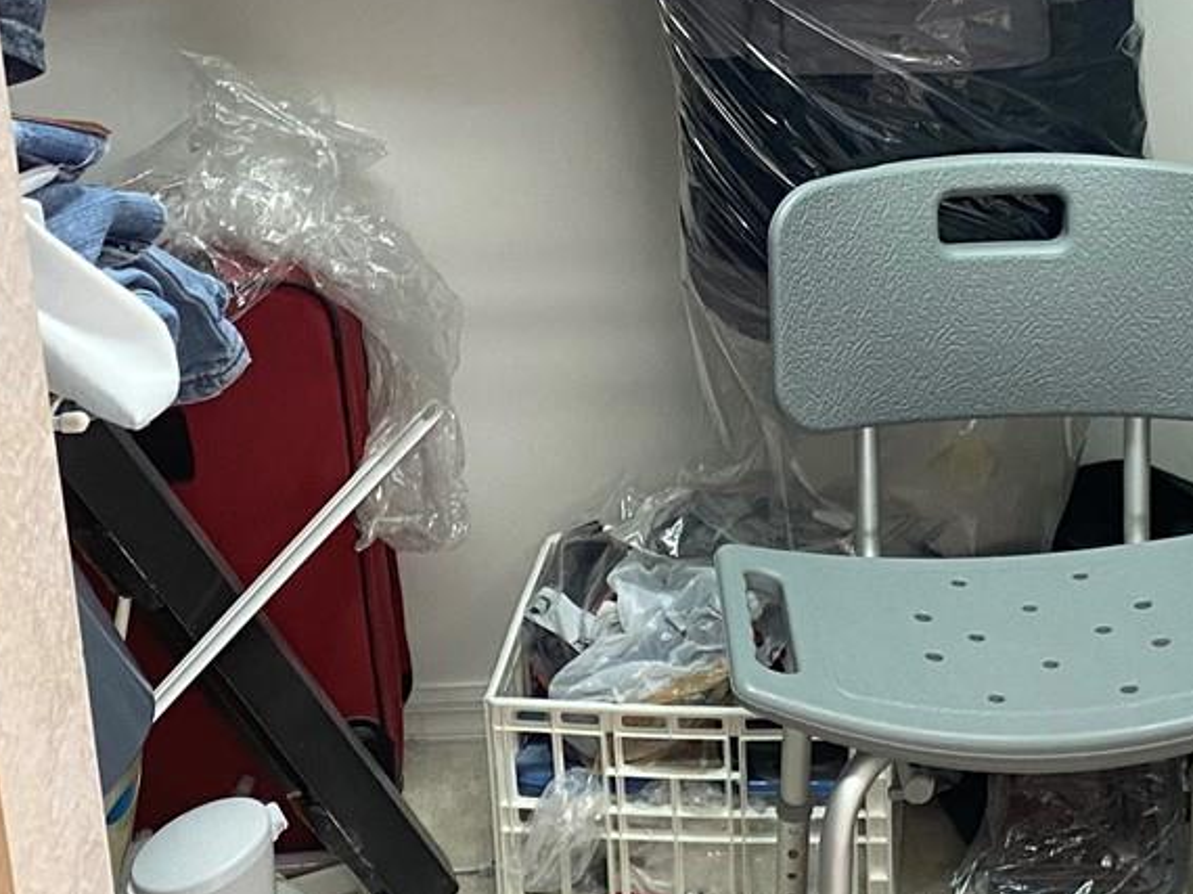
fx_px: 2515
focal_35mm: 73
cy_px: 289
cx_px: 806
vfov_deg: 20.1
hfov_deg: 26.5
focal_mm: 4.25
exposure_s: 1/60
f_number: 1.8
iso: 160
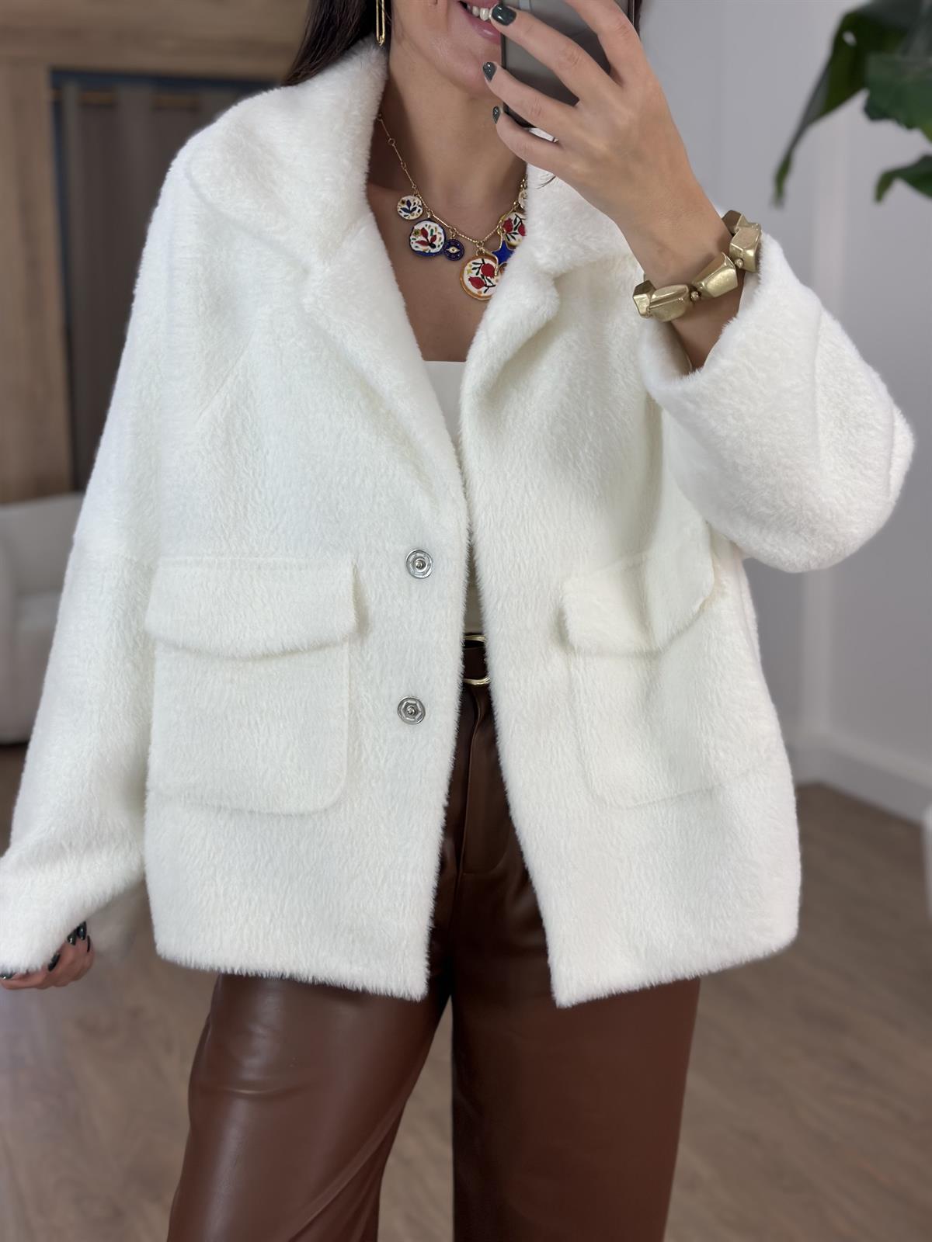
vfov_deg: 39.7
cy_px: 621
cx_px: 466
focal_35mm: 48
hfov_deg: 30.3
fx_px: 1723
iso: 80
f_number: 1.78
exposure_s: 1/681
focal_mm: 6.86
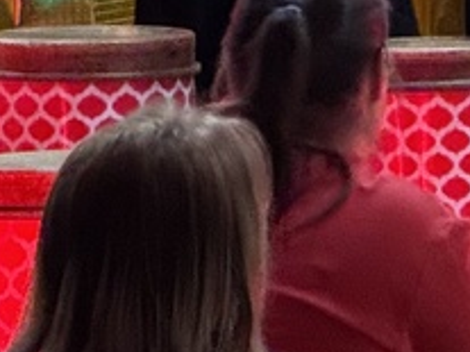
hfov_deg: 3.3
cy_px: -218
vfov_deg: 2.5
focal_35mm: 595
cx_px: 727
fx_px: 8074
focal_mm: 15.66
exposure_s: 1/40
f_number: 2.8
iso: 1000
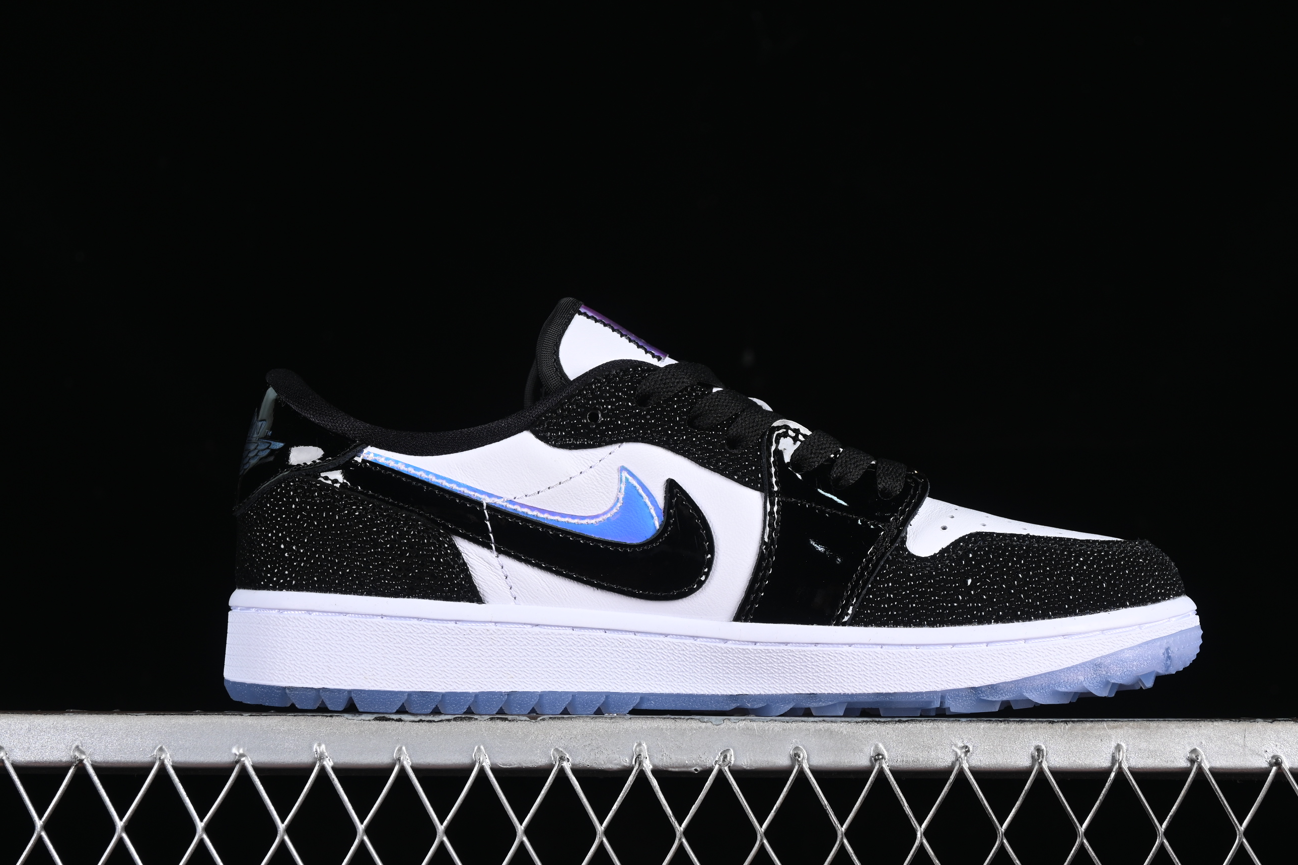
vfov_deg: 16.9
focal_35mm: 81
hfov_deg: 25.1
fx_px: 2920
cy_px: 431
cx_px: 690
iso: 160
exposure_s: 1/60
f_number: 7.1
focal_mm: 50
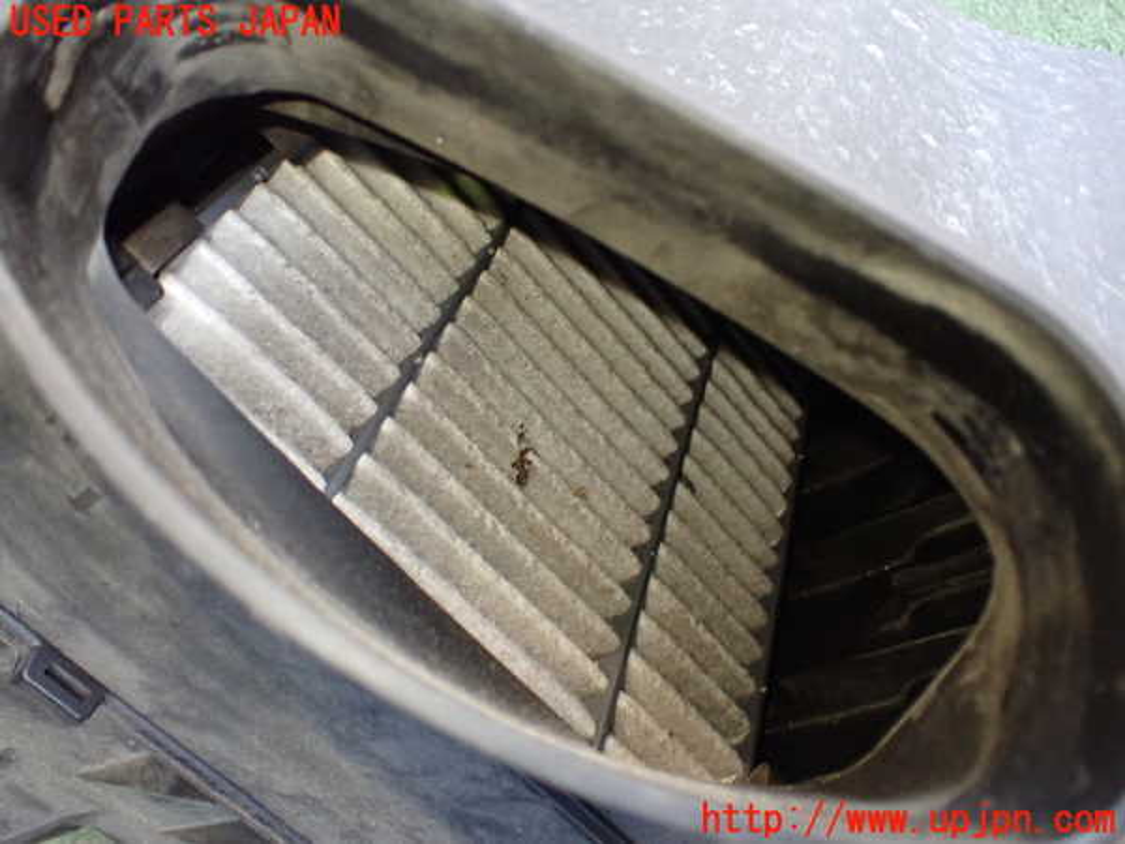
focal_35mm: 30
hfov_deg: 60.0
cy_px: 422
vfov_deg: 46.8
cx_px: 562
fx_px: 975
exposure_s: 1/100
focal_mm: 5.4
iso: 800
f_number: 2.3
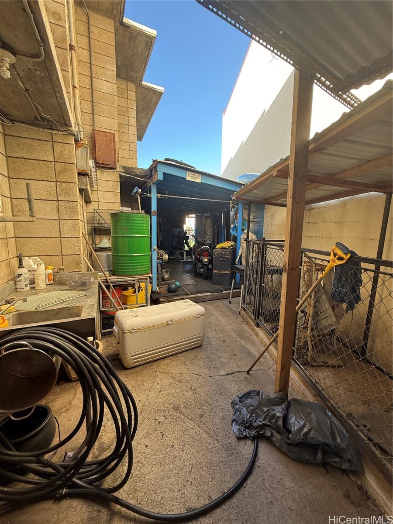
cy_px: 262
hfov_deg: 85.7
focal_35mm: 14
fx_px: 212
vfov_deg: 102.1
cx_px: 196
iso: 64
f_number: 2.2
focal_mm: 2.22
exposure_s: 1/99
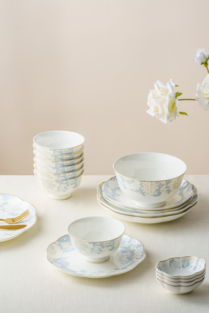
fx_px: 914
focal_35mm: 105
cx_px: 104
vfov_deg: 19.5
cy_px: 156
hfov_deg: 13.0
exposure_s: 1/125
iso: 100
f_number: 13
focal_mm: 105
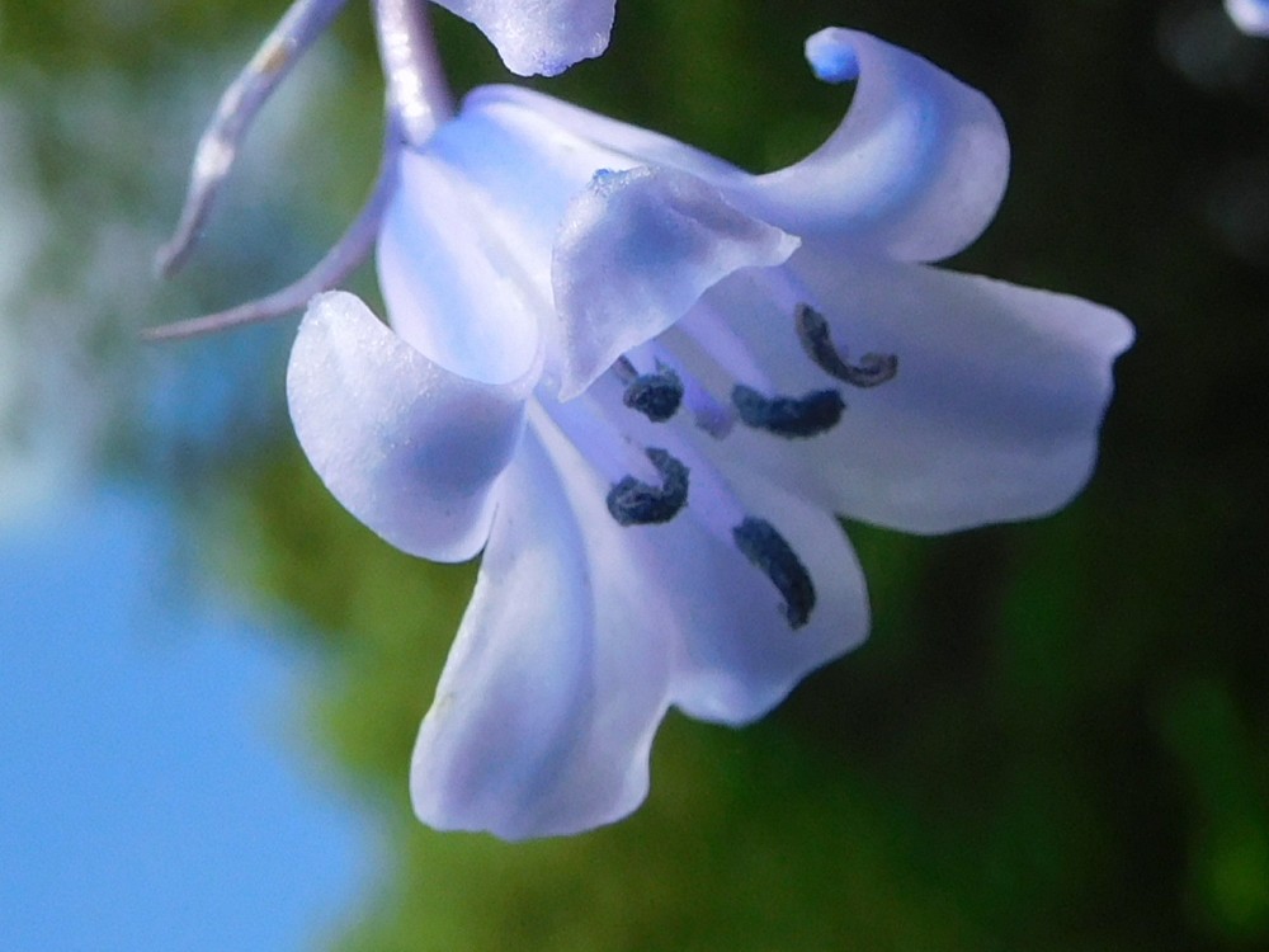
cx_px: 634
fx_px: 1173
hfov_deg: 56.8
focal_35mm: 32
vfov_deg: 44.2
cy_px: 476
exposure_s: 1/1250
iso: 125
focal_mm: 5.7
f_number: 3.6
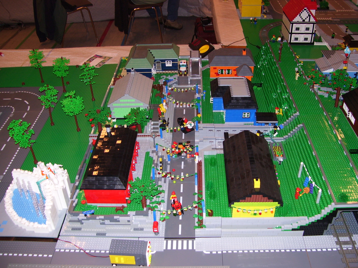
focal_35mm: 36
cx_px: 179
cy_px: 134
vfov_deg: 39.7
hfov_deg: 51.4
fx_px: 372
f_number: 2.7
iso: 80
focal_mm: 6
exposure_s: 1/60
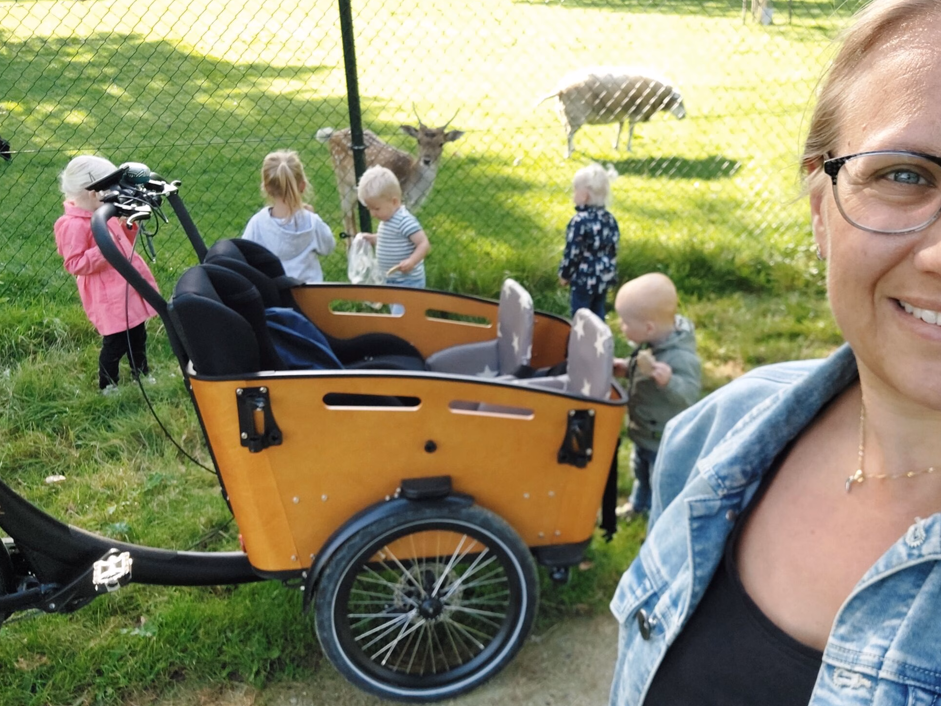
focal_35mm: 33
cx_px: 561
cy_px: 344
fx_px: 897
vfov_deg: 43.0
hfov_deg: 55.0
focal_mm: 3.72
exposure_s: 1/100
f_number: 2.2
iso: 50
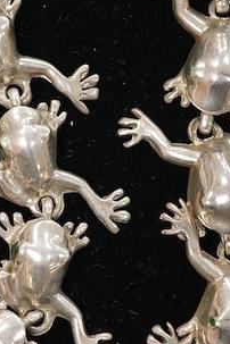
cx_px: -88
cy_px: 195
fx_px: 1600
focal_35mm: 167
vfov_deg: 12.3
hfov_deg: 8.1
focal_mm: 30
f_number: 10
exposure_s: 1/160
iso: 2500
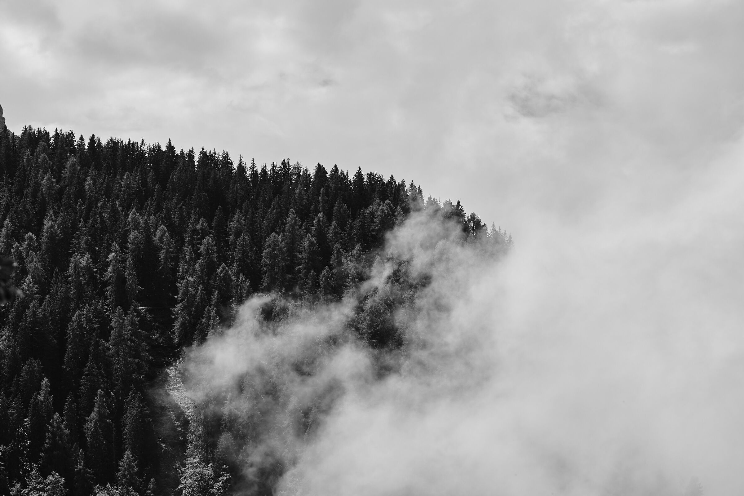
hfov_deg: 16.9
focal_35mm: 121
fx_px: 2500
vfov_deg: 11.3
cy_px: 248
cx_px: 372
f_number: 8
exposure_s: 1/300
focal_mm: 80.4
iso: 200
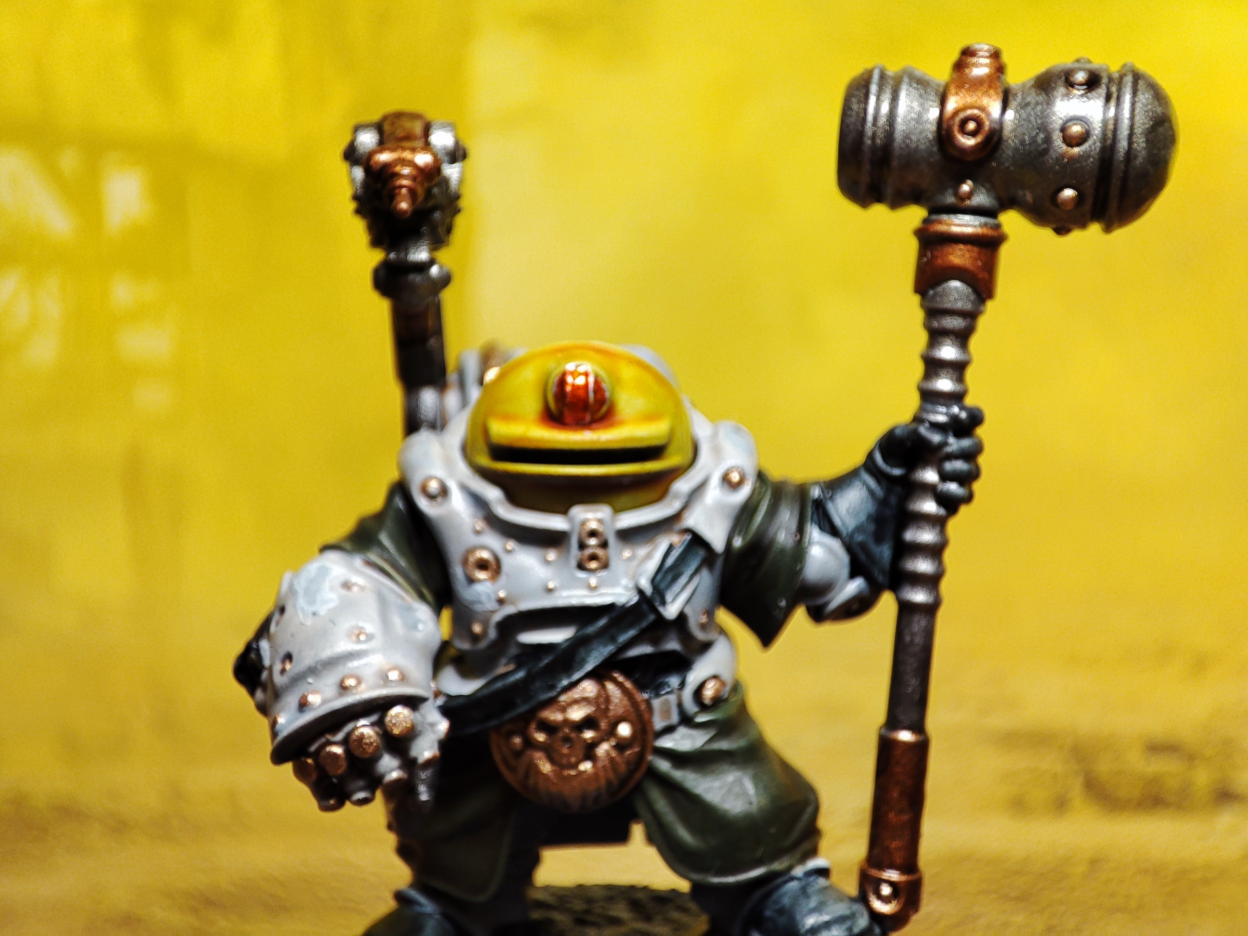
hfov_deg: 73.9
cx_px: 624
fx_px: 829
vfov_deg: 58.9
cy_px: 468
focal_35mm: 23
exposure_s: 1/108
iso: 50
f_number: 2.4
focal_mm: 4.03
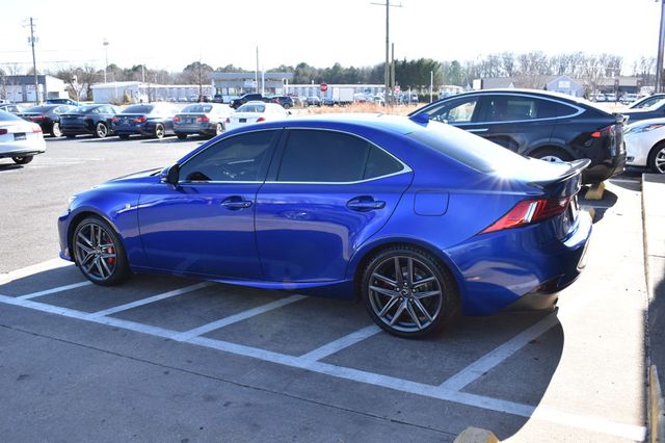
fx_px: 609
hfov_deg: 57.2
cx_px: 332
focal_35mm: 33
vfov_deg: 39.9
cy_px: 222
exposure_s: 1/200
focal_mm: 22
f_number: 6.3
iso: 200
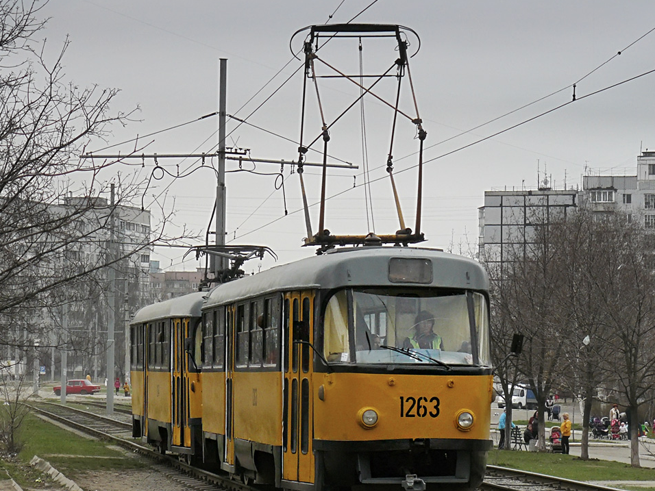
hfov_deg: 16.1
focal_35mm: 122
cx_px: 340
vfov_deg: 12.1
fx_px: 2308
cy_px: 274
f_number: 3.2
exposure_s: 1/320
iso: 100
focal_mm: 17.7
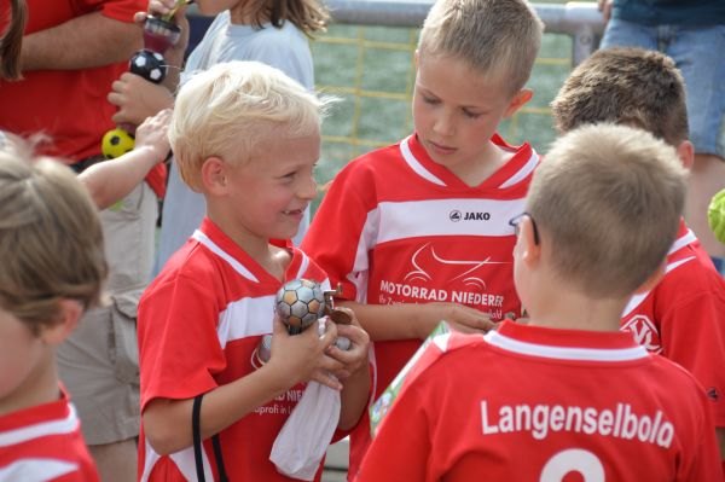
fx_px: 3380
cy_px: 241
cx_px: 362
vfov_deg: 8.2
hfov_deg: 12.2
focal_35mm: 168
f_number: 6.3
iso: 100
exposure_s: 1/160
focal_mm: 112
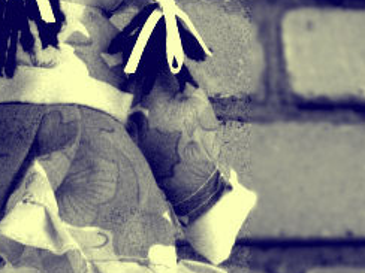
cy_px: -67
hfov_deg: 17.8
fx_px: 1160
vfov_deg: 13.1
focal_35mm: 110
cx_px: 241
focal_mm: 7.4
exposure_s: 1/1600
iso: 1000
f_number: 4.9
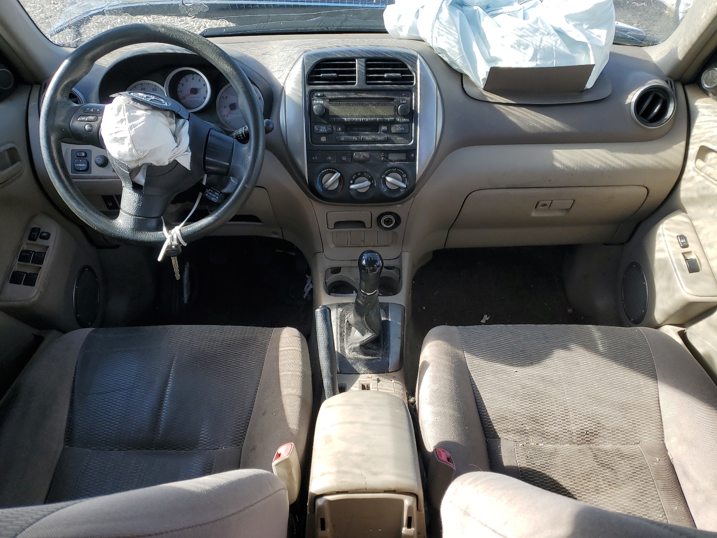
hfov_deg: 67.3
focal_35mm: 26
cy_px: 269
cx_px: 358
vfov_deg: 53.1
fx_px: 539
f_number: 1.5
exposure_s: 1/476
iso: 50
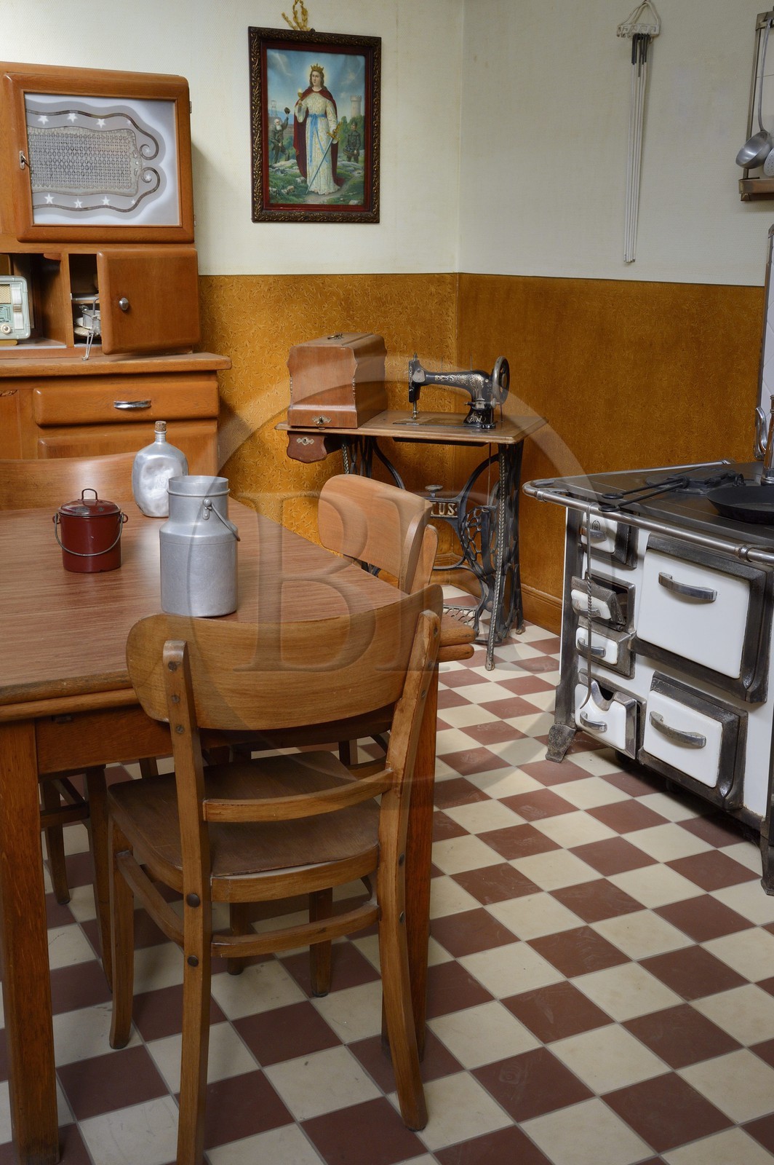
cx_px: 387
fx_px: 1292
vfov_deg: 48.5
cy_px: 582
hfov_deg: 33.3
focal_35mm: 40
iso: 800
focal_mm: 40
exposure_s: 1/100
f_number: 14
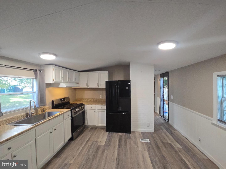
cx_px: 113
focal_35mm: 13
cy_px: 84
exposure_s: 1/60
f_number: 2.2
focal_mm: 2.2
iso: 200
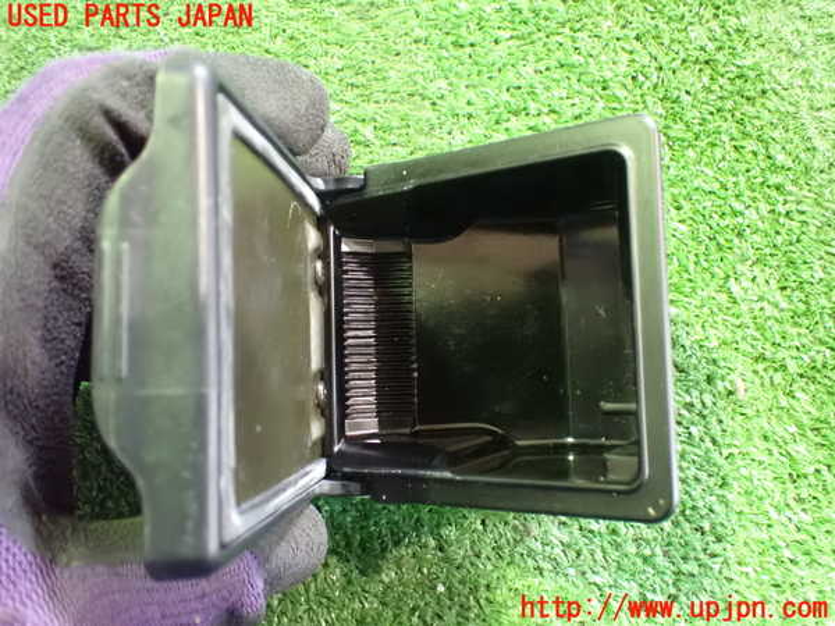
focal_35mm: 30
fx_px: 724
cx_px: 418
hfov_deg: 60.0
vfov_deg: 46.8
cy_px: 313
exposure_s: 1/25
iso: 1600
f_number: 2.3
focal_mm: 5.4
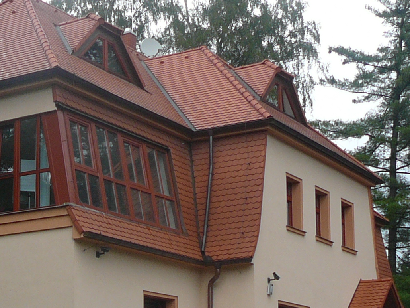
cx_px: 122
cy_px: 307
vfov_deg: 16.6
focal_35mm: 87
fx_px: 1030
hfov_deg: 22.4
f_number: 2.8
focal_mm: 5.2
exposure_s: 1/800
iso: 80
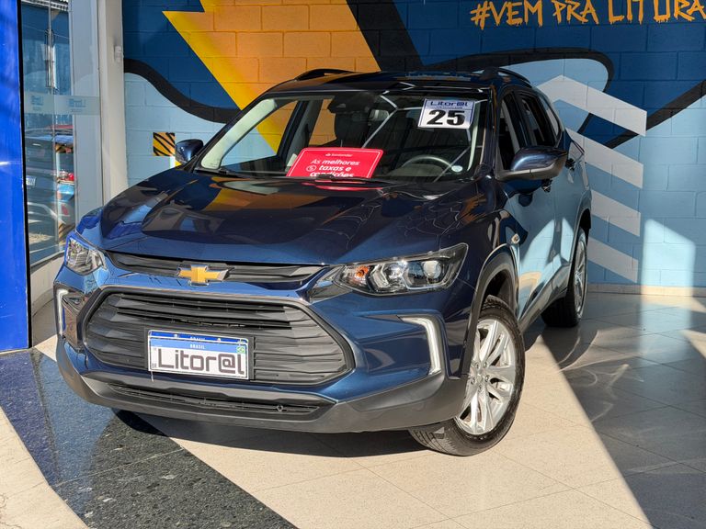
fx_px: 979
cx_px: 353
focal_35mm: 48
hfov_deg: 39.7
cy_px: 264
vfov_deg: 30.3
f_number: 1.78
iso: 100
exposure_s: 1/2342
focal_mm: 6.76
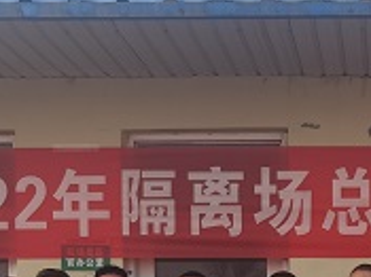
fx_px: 1178
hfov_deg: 17.4
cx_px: 388
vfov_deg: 12.8
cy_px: 410
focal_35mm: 110
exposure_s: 1/1416
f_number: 1.9
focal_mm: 6.71
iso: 50
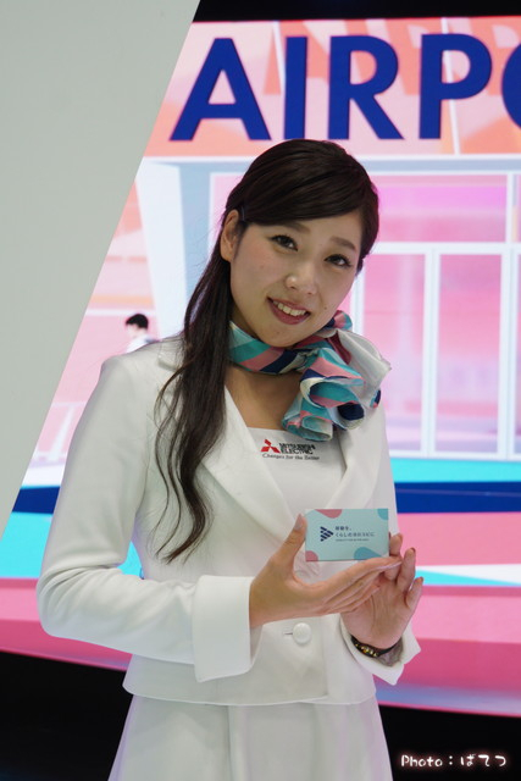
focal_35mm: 64
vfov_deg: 31.2
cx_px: 260
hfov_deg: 21.1
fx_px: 1399
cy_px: 390
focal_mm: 43
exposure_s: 1/80
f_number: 5
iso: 640
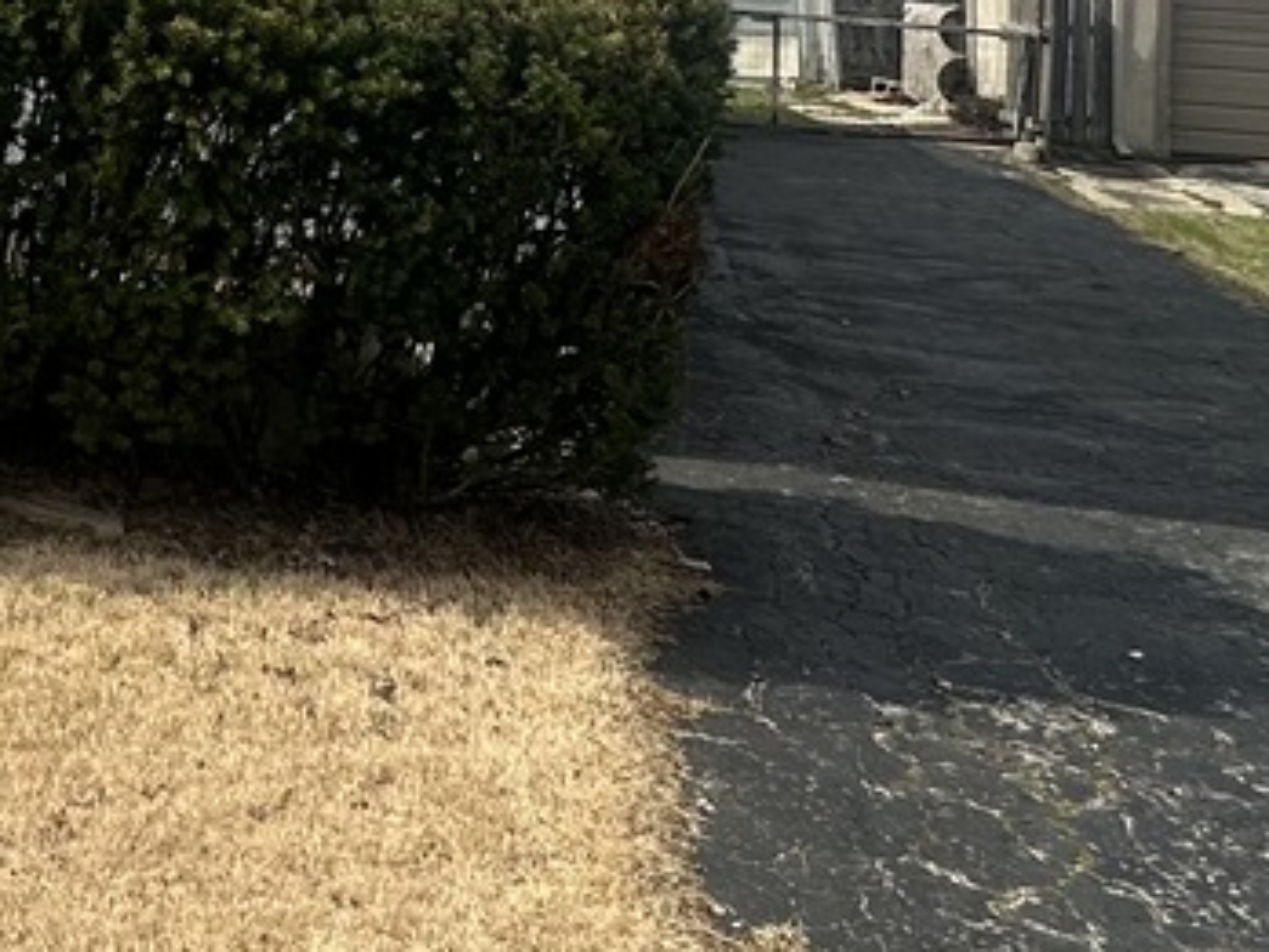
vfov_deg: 22.9
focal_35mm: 58
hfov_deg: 27.4
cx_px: -412
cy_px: -222
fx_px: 2126
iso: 50
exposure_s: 1/2257
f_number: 2.2
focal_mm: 2.22
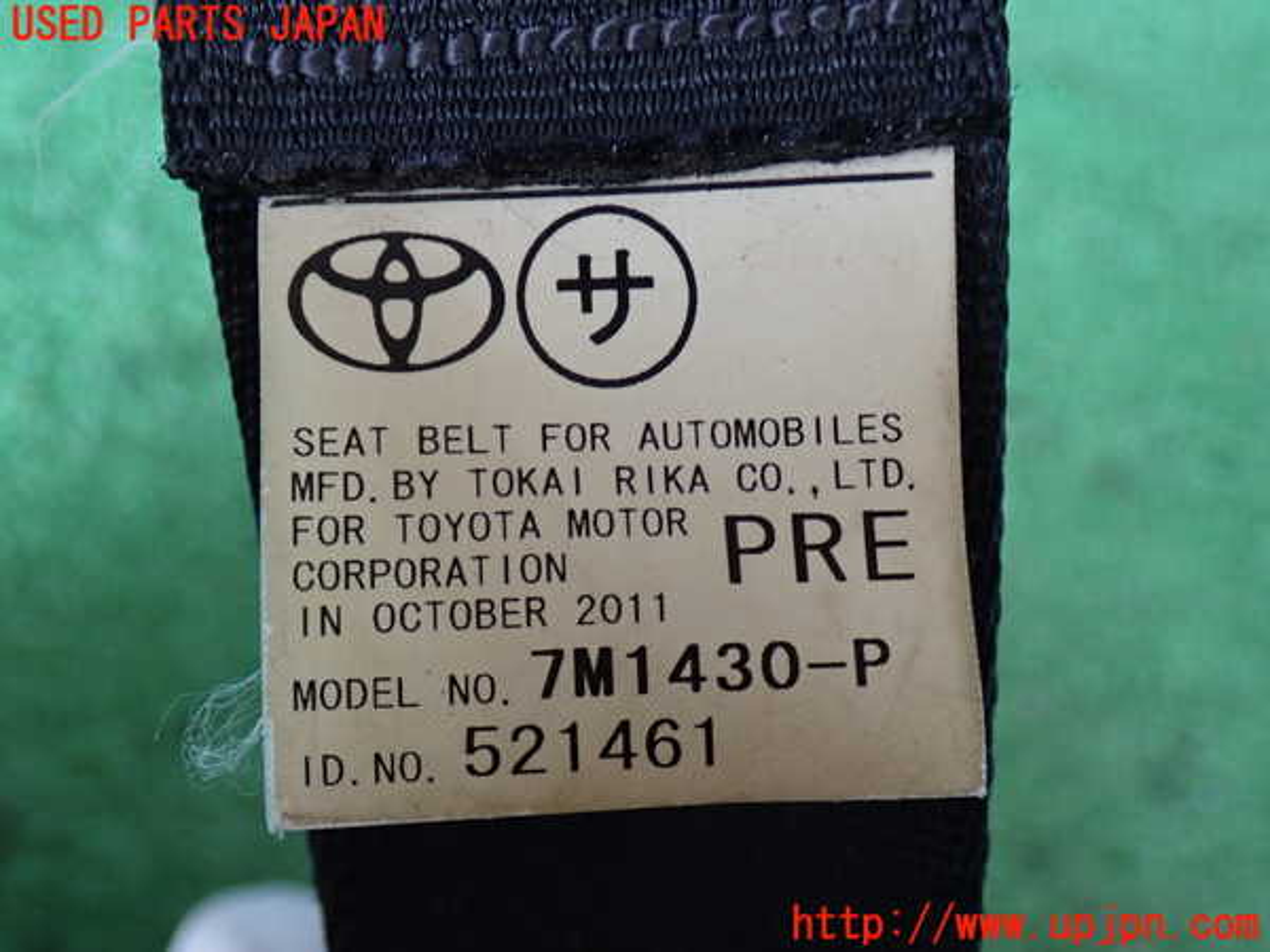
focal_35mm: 47
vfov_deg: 30.9
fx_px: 1724
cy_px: 476
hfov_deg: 40.4
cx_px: 635
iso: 320
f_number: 3.1
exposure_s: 1/50
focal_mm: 8.4
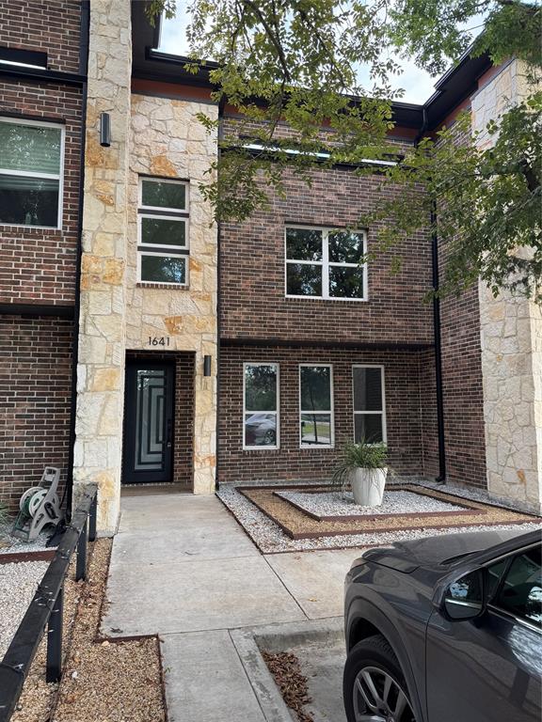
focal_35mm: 24
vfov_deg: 71.6
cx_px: 271
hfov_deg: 56.8
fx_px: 501
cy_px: 361
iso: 64
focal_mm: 6.76
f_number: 1.78
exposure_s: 1/166
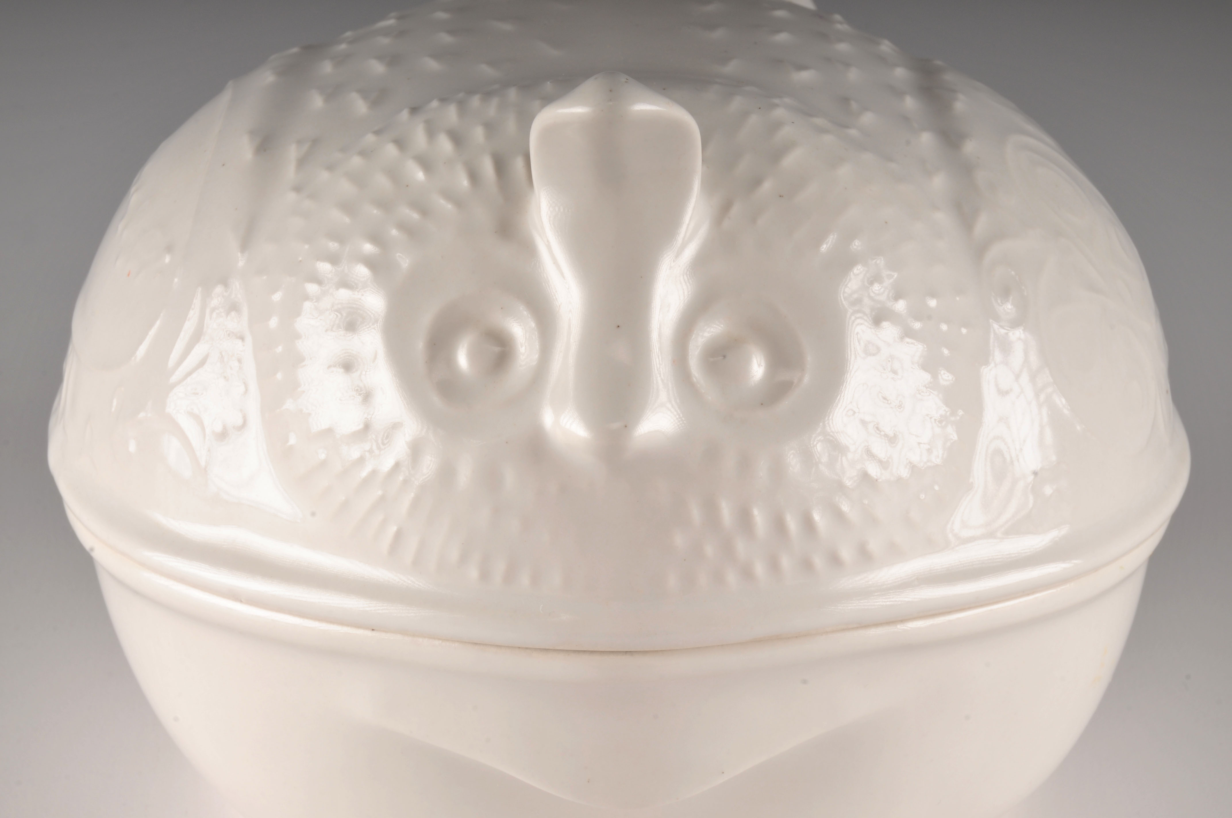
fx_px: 2820
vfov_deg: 16.5
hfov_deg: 24.6
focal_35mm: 82
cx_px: 616
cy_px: 409
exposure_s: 1/250
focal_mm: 55
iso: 125
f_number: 22
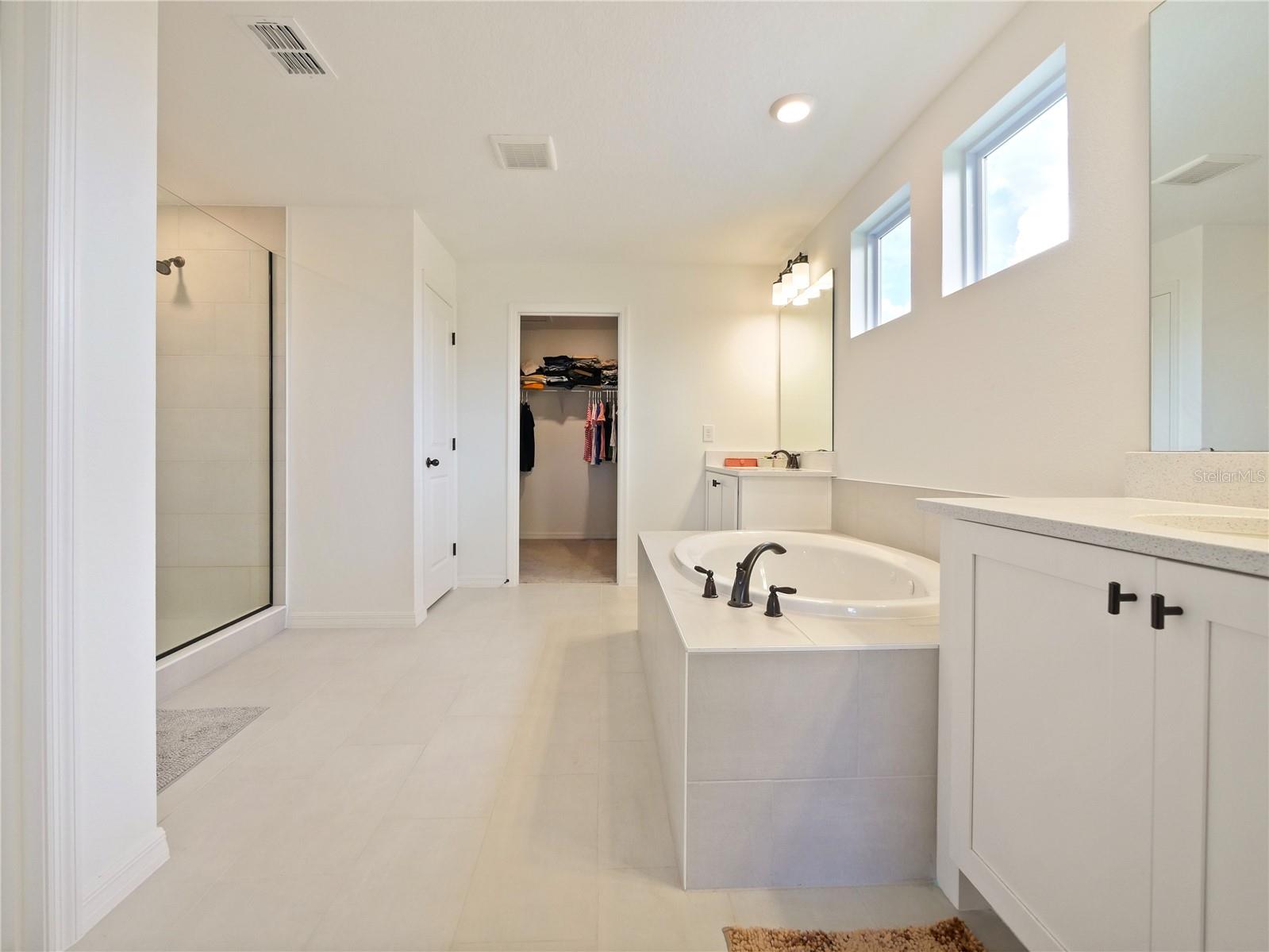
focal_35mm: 14
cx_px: 634
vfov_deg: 85.7
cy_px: 476
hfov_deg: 102.1
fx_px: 513
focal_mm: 7
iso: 640
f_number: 4
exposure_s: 1/60
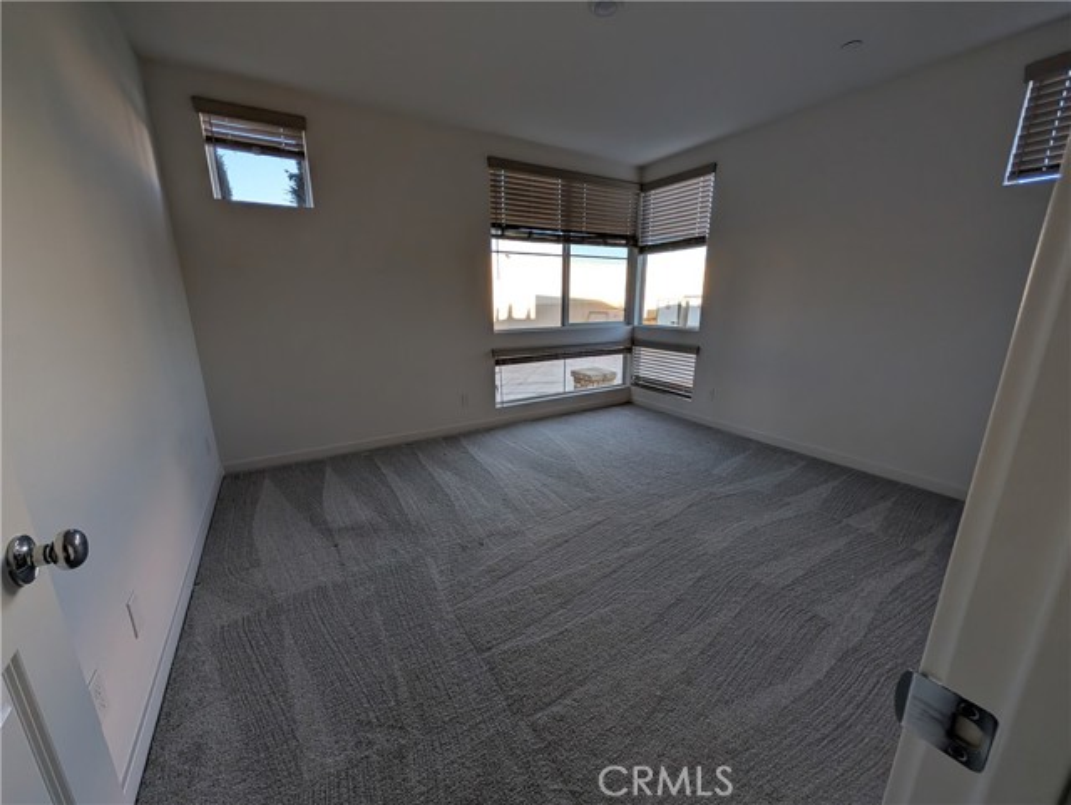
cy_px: 402
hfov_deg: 110.5
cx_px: 536
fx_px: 372
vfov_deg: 94.6
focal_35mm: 12
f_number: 1.7
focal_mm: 2.02
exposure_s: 1/461
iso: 61
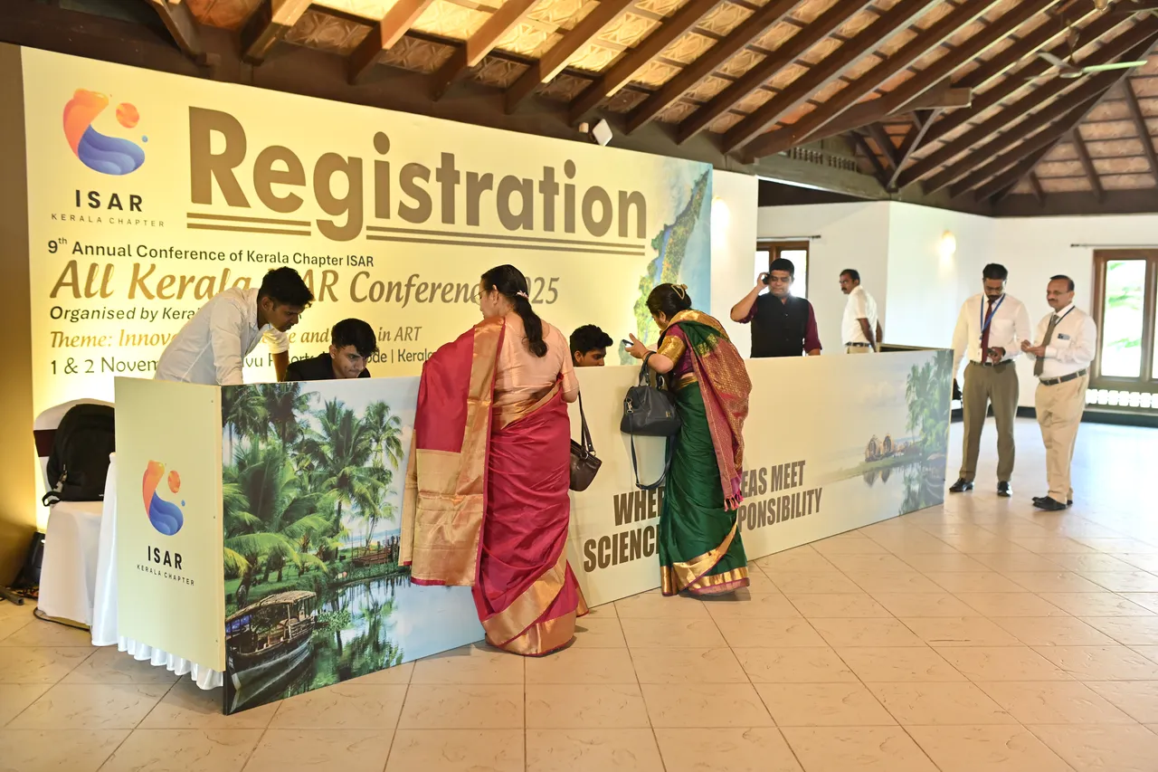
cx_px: 579
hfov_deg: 54.4
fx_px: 1126
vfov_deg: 37.8
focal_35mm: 35
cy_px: 386
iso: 800
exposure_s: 1/100
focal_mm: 35
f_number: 2
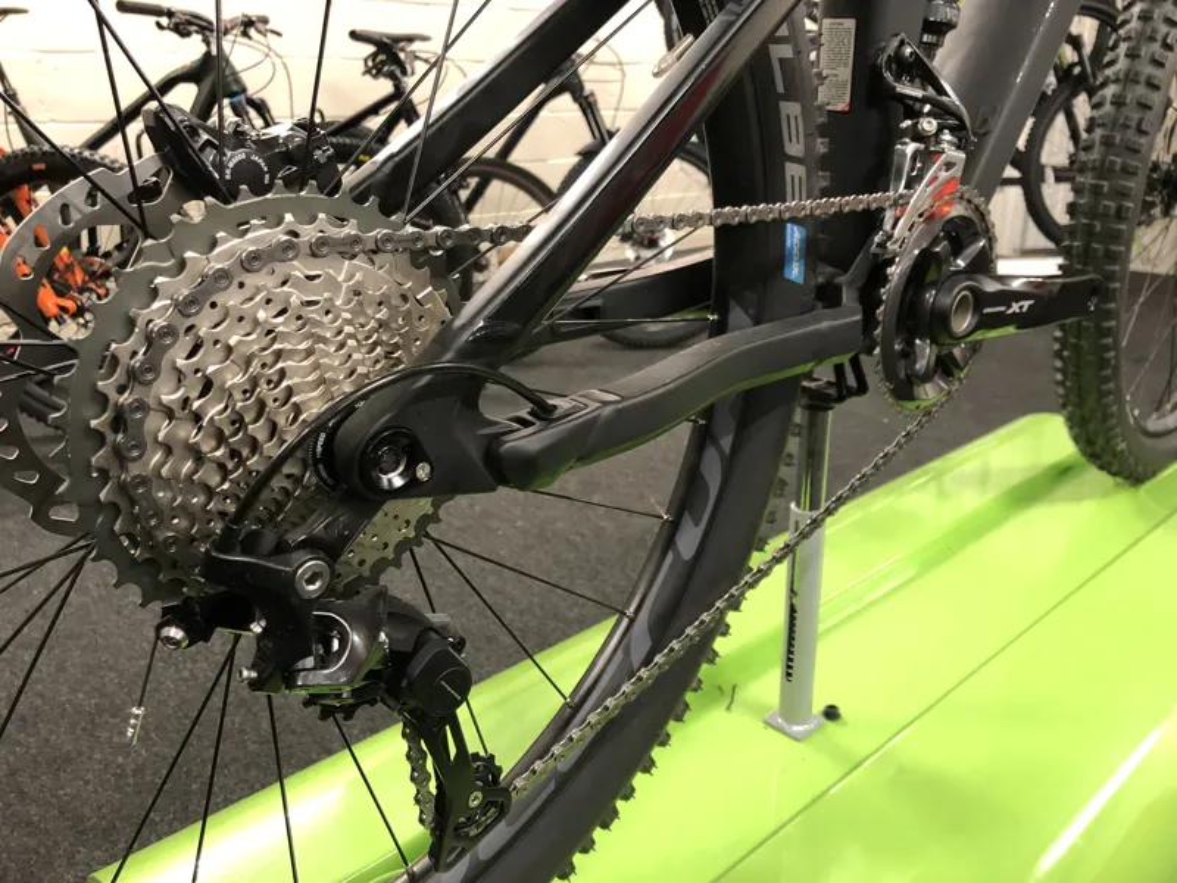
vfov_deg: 49.7
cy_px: 442
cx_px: 588
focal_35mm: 28
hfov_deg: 63.4
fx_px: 952
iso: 100
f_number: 1.8
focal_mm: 4
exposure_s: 1/17
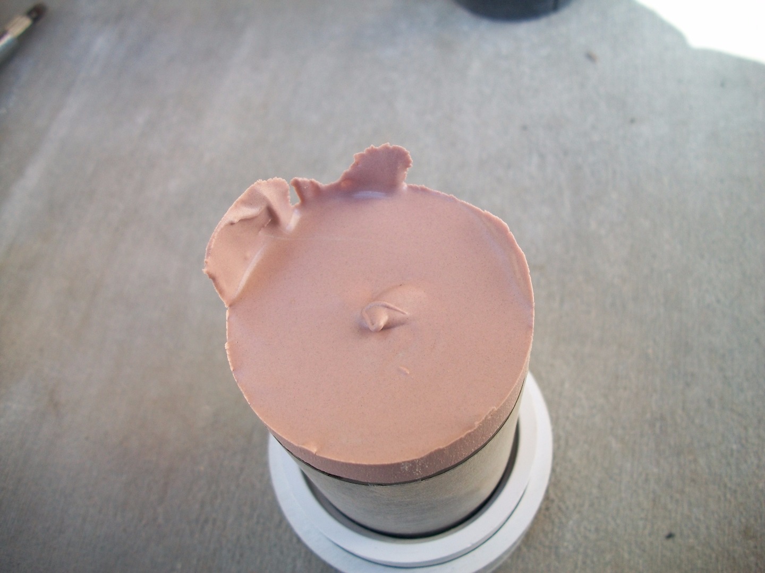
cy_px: 286
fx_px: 707
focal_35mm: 32
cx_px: 382
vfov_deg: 44.2
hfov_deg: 56.8
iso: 80
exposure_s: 1/100
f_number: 2.9
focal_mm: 5.7
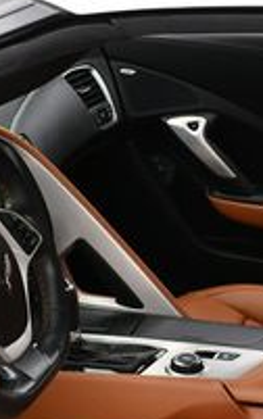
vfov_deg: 17.4
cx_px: 209
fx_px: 1339
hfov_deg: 11.2
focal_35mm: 117
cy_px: 427
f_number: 5.6
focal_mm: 18
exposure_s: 1/250
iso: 320
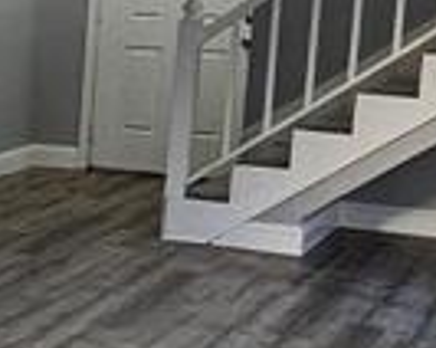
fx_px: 1263
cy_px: 177
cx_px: -584
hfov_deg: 14.1
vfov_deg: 15.7
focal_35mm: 98
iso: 250
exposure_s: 1/60
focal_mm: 2.2
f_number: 2.2
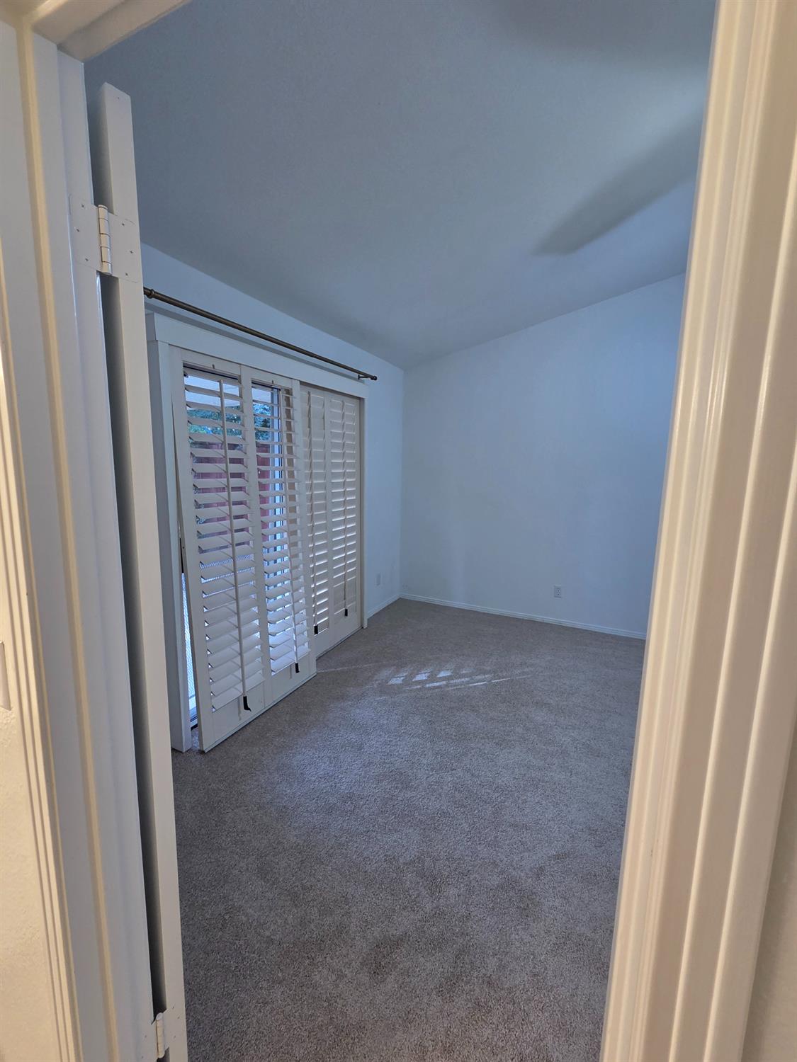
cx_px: 398
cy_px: 531
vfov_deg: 106.2
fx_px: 399
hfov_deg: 89.9
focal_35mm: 13
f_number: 2.2
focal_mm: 2.2
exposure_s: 1/60
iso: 125
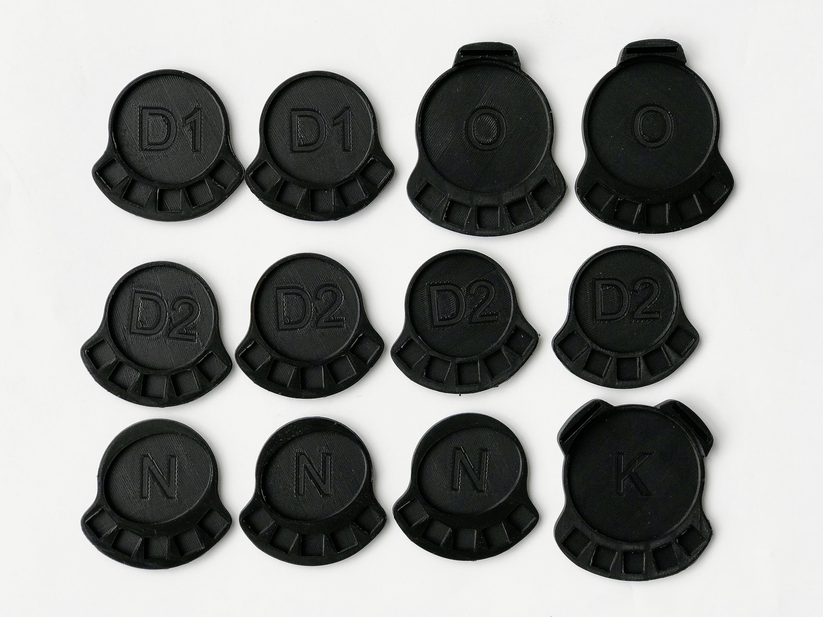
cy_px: 308
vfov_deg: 25.7
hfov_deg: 33.8
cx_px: 412
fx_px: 1355
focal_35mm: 57
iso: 20
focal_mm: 6.6
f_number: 2.8
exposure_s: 1/100
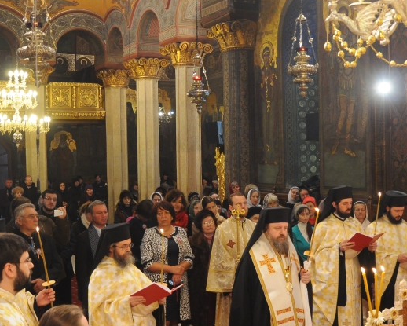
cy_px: 160
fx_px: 603
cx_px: 234
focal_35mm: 50
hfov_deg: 37.2
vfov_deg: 30.3
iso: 1250
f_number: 4
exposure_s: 1/30
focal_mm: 18
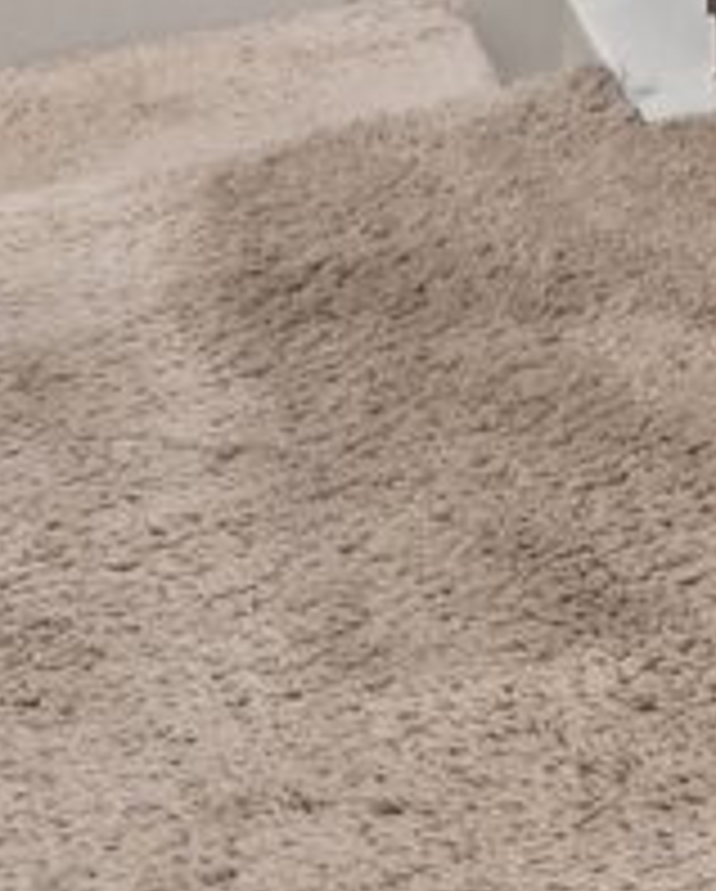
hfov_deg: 6.9
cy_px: -1901
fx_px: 4863
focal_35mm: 184
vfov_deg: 8.5
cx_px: 2648
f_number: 8
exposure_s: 1/10
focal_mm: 19
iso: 400
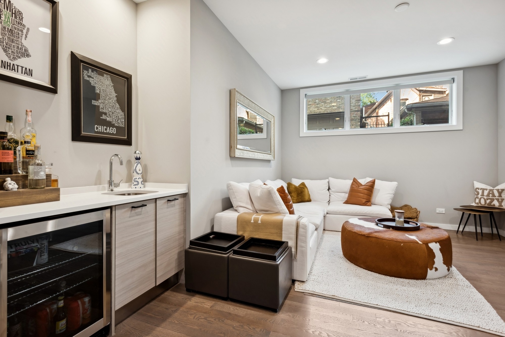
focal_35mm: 17
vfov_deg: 70.5
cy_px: 168
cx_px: 252
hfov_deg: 93.3
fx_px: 238
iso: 400
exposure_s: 1/8
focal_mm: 17
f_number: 8
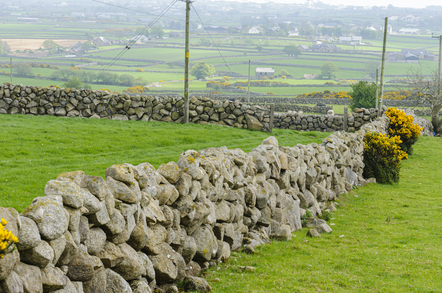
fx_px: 1288
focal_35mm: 105
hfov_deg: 19.5
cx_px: 221
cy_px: 146
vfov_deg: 13.0
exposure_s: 1/60
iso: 200
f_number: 13
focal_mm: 70
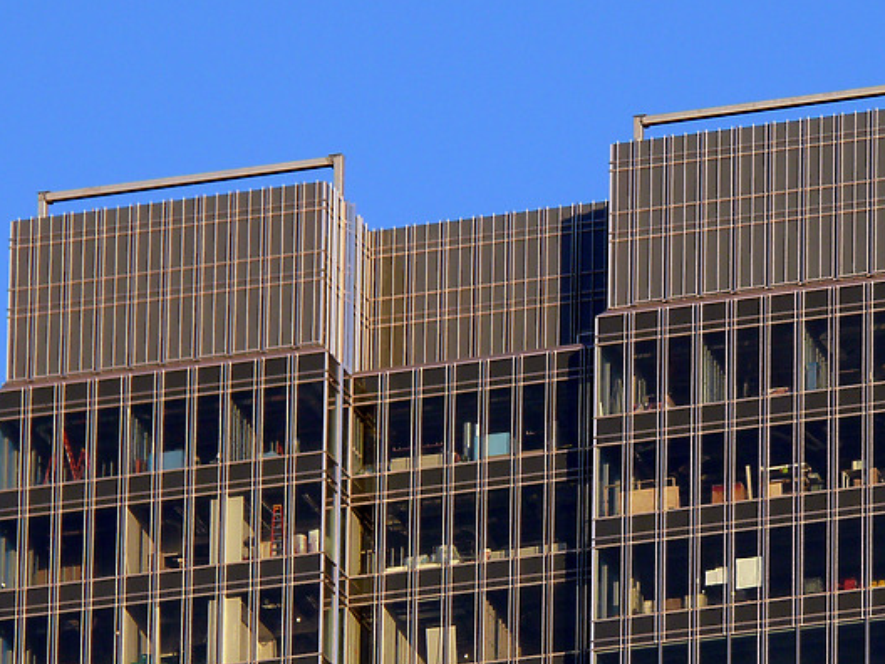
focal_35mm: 563
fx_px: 14394
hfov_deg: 3.5
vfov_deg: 2.6
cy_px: 388
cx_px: 654
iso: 100
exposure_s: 1/250
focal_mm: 69.9
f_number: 5.6
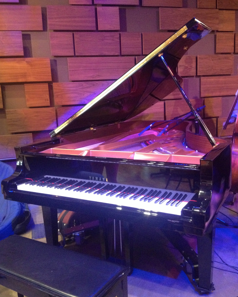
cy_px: 144
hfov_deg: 40.1
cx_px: 118
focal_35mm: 37
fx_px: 326
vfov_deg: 49.1
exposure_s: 1/15
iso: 500
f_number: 2.4
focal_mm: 4.28
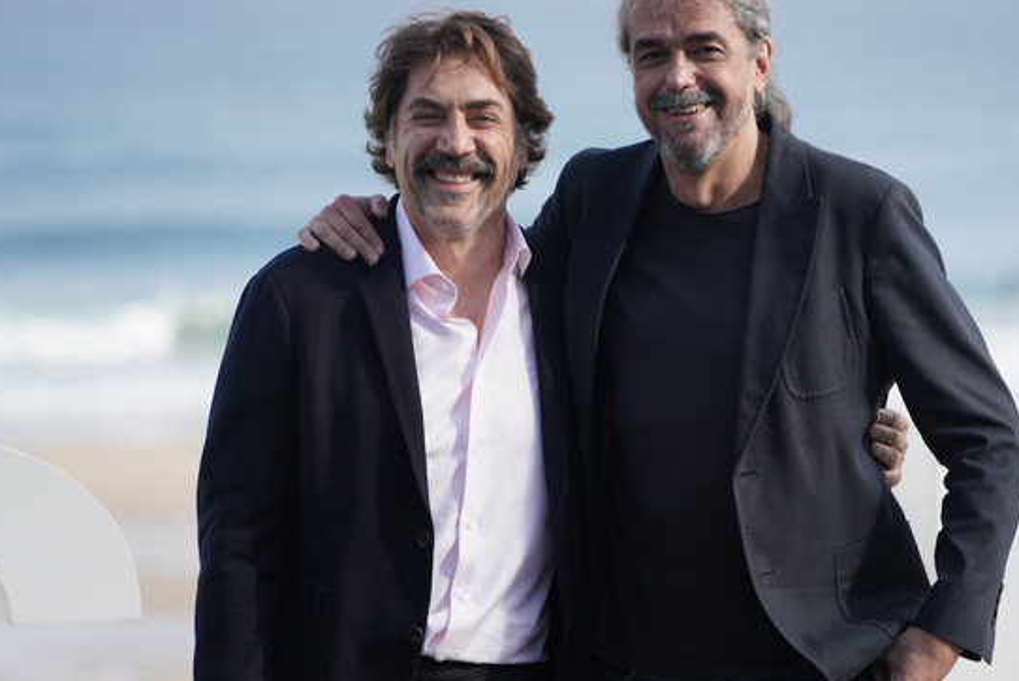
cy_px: 349
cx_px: 626
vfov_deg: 5.1
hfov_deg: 7.7
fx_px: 7590
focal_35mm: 268
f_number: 4
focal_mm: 200
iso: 200
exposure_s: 1/800
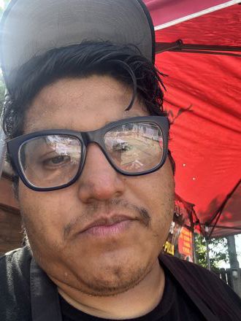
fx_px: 278
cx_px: 120
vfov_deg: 60.0
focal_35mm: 30
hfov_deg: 46.8
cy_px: 160
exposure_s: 1/132
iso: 20
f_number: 1.9
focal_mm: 2.69
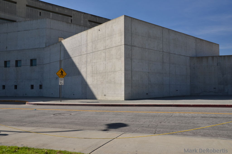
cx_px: 116
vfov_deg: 39.8
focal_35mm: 33
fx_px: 212
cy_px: 77
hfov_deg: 57.3
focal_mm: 22
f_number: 10
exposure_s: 1/400
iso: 400
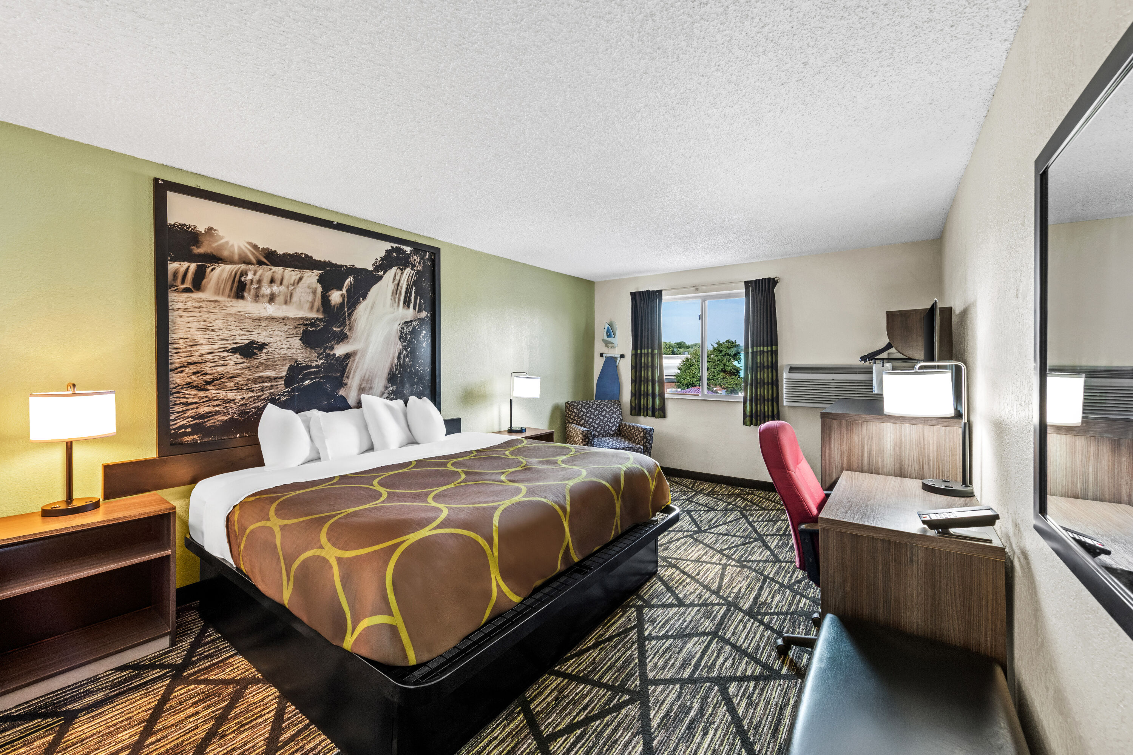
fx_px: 441
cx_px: 566
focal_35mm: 14
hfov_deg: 104.3
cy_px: 378
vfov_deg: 81.2
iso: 400
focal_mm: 14
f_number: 9
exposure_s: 1/2
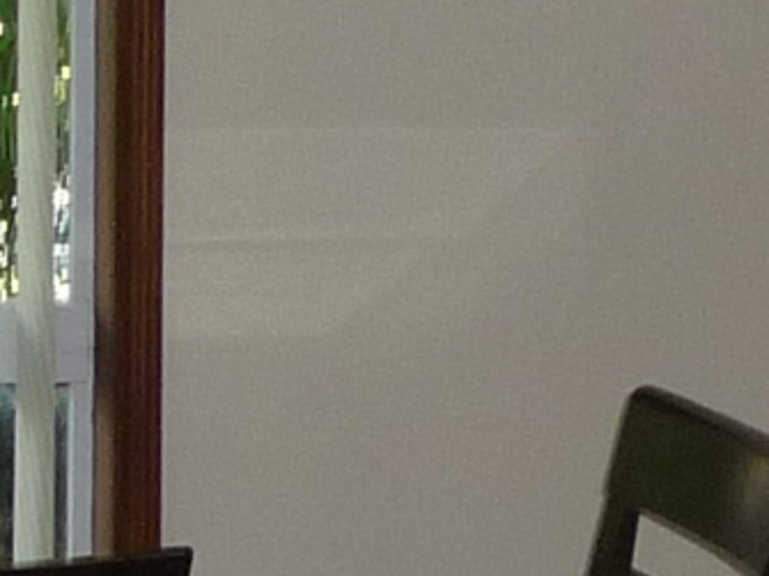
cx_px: -725
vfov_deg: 6.9
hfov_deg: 8.8
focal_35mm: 214
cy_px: 383
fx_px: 4752
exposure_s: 1/30
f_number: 2.8
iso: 160
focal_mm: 4.4
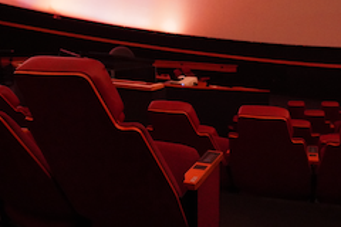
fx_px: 379
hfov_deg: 48.3
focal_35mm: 40
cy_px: 65
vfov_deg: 32.9
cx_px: 192
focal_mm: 16
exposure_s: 1/60
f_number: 3.5
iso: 6400
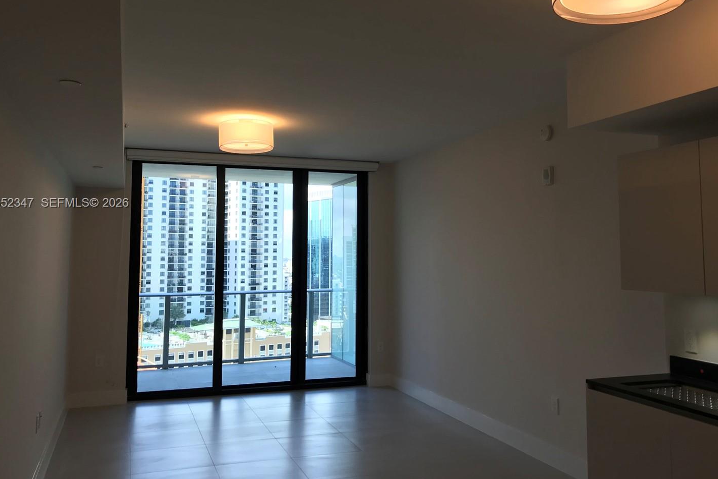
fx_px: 658
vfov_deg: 39.9
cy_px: 204
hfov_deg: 57.2
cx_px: 377
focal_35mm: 33
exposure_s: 1/60
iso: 20
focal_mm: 3.99
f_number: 1.8
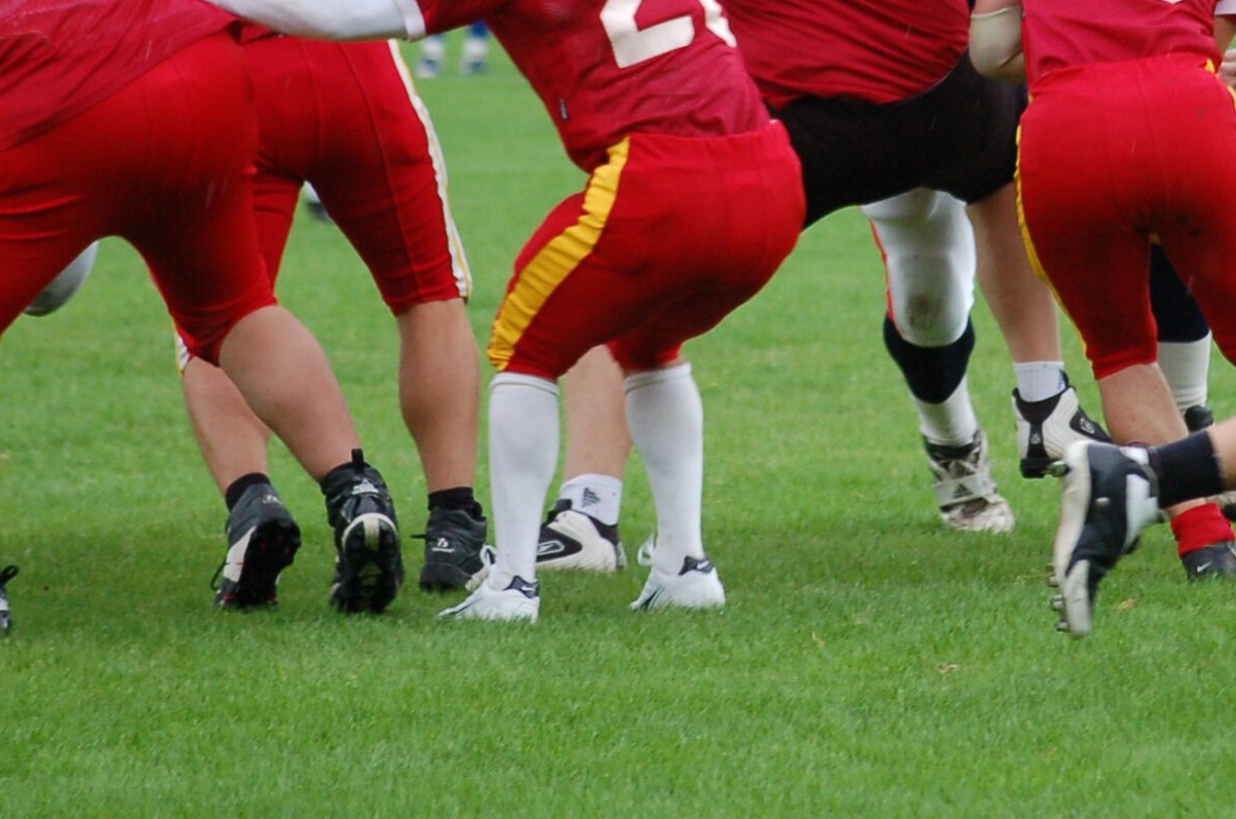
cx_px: 960
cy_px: 86
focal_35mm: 370
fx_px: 12677
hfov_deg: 5.6
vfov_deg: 3.7
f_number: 4.5
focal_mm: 135
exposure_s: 1/320
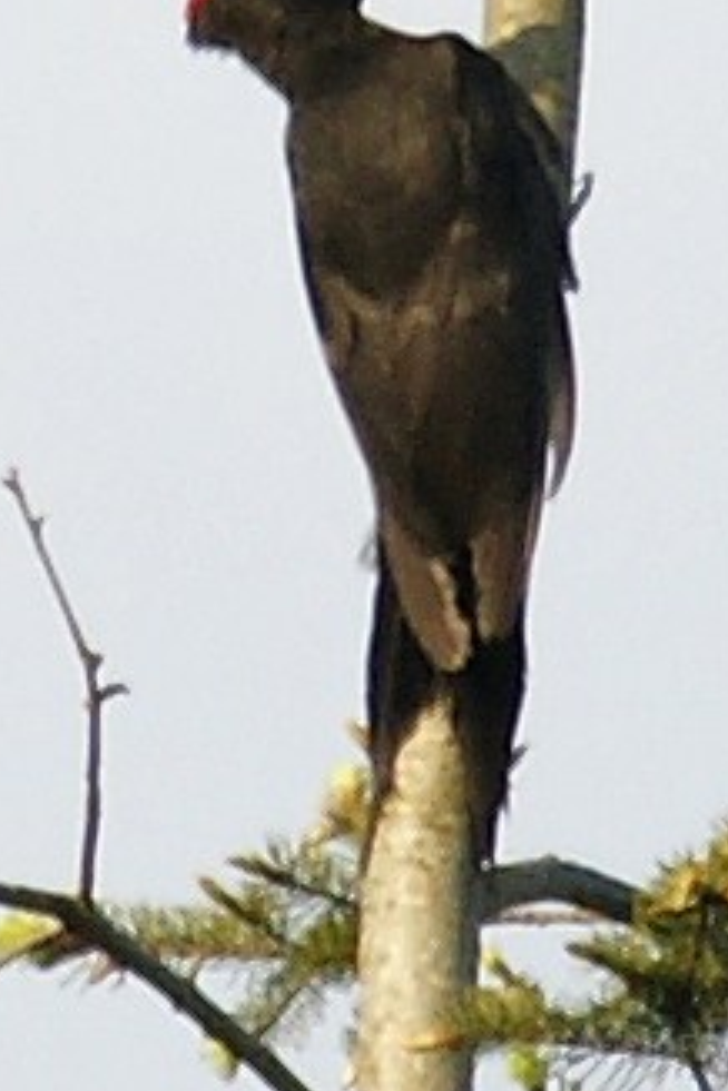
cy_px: 347
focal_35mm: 619
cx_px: 394
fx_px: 18775
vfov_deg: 3.3
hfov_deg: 2.2
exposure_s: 1/1000
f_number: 4
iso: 200
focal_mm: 300
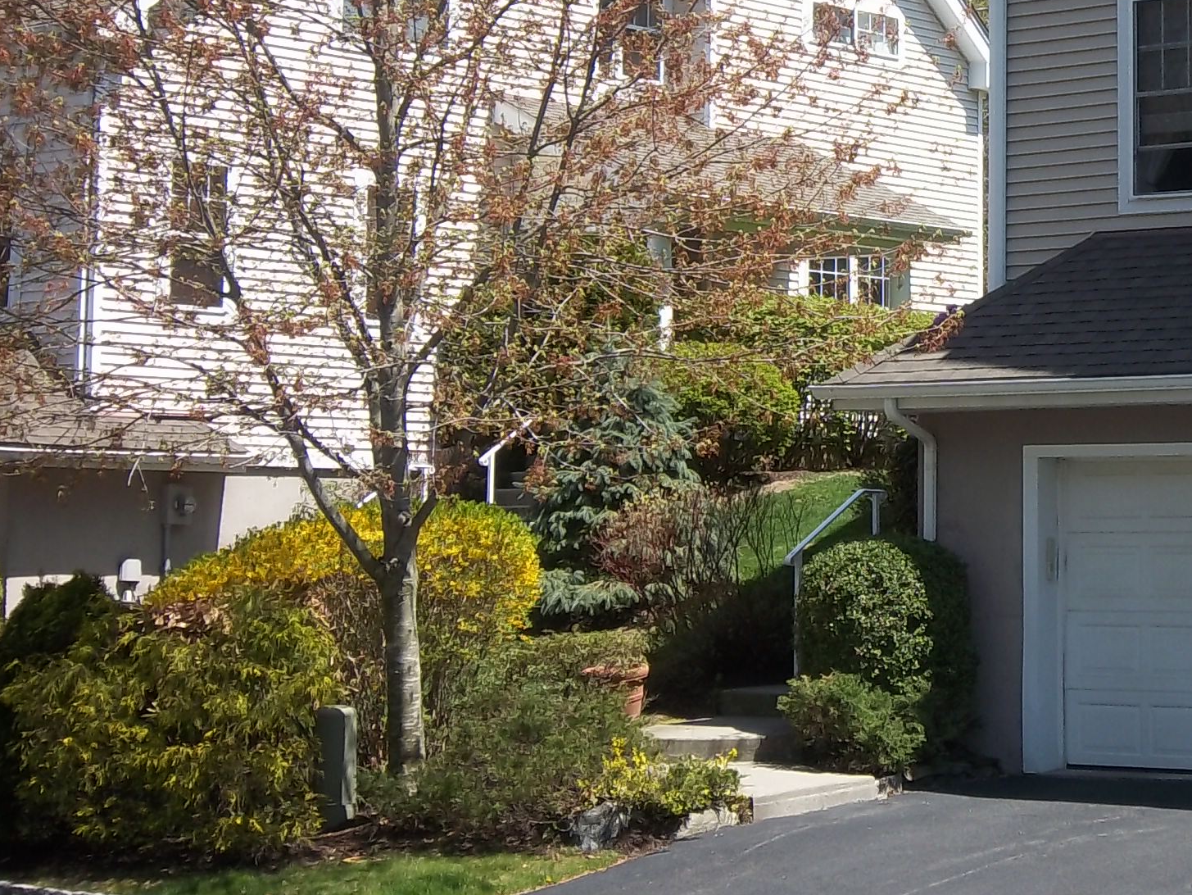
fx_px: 3203
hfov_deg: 20.6
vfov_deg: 15.8
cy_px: 168
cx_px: 1111
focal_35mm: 93
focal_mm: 8.3
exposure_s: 1/320
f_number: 4.5
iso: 64
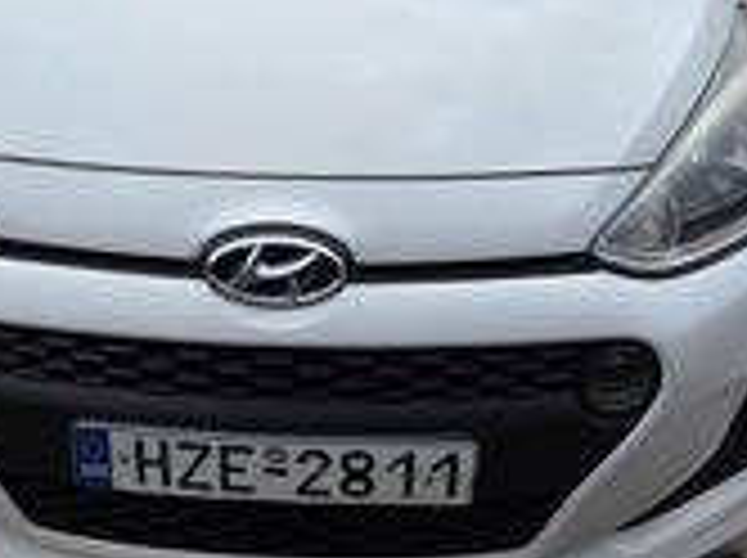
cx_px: 274
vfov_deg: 28.5
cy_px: 122
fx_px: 1077
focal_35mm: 50
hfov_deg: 38.0
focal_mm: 5.4
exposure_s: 1/2752
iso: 80
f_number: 1.8
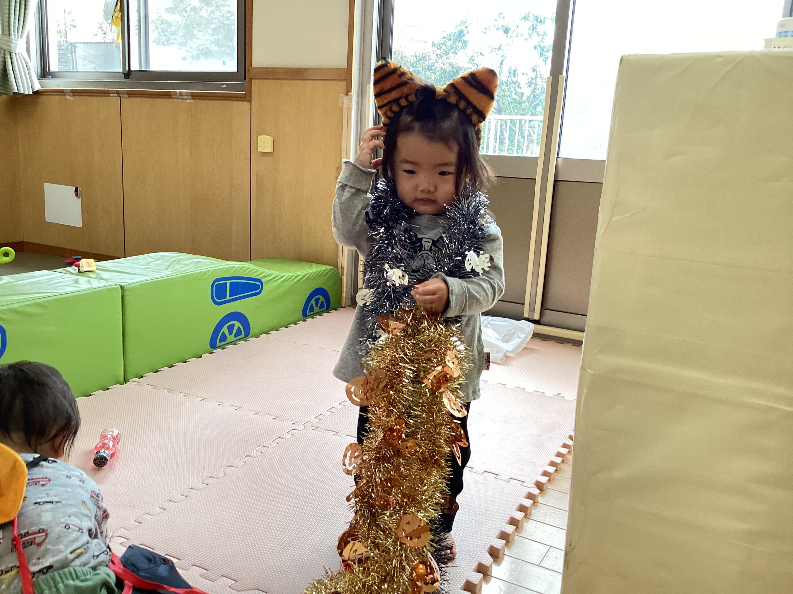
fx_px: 710
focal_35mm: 31
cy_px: 297
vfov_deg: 45.4
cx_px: 396
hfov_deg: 58.4
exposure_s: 1/100
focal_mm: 3.3
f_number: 2.4
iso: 80
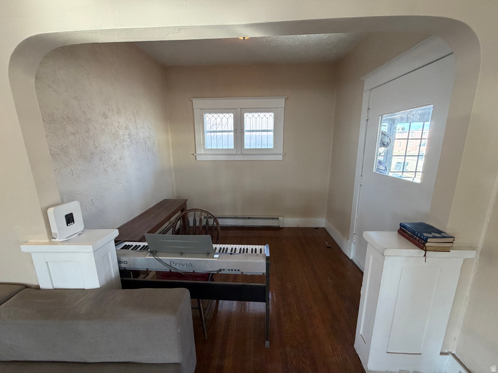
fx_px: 201
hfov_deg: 102.1
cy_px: 186
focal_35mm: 14
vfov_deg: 85.7
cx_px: 249
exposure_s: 1/60
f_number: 2.2
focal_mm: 2.22
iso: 200
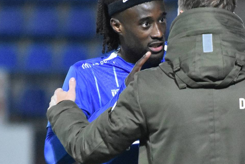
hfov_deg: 3.4
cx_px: 167
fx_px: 4118
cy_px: 96
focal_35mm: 605
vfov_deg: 2.3
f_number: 2.8
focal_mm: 200
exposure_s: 1/640
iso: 3200
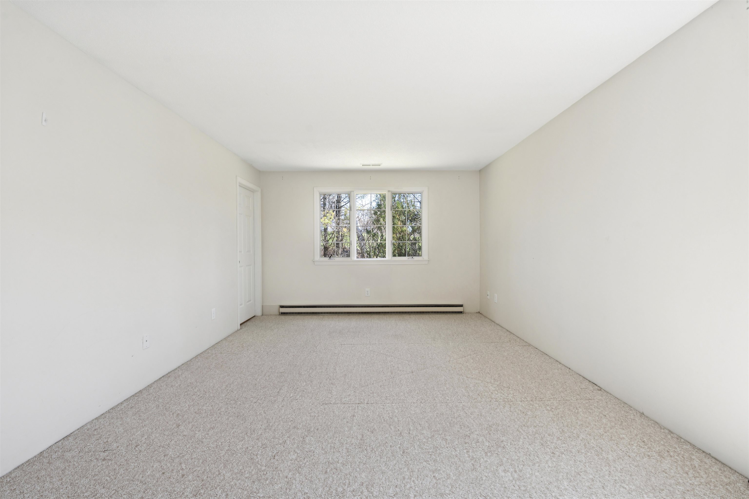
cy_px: 250
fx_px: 343
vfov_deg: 72.1
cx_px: 374
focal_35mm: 16
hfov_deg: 95.0
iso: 100
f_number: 8
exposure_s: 1/5
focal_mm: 16.5
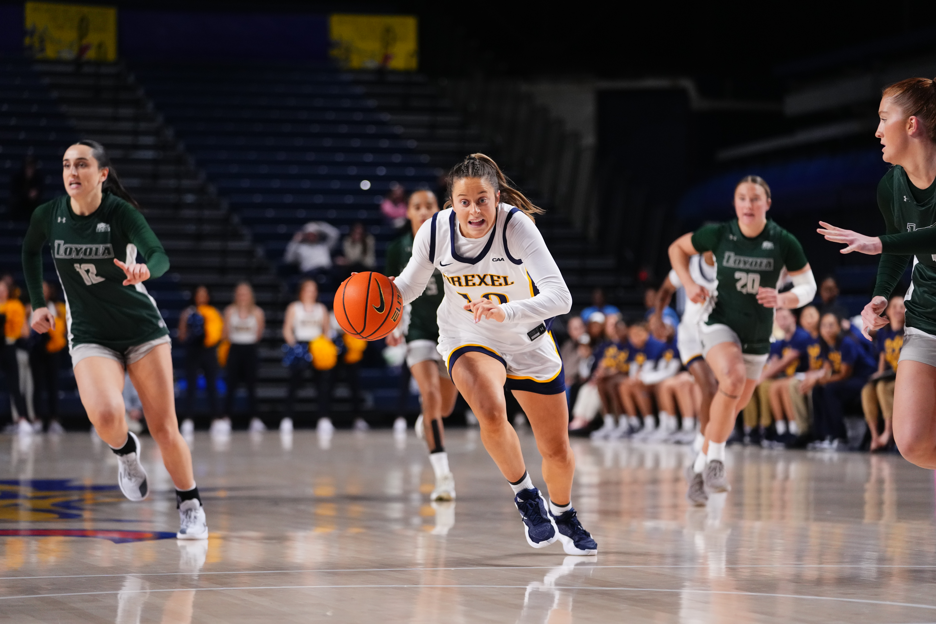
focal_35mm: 118
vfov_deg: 11.6
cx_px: 468
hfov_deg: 17.3
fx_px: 3068
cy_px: 312
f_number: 2.8
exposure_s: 1/1250
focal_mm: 118
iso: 3200
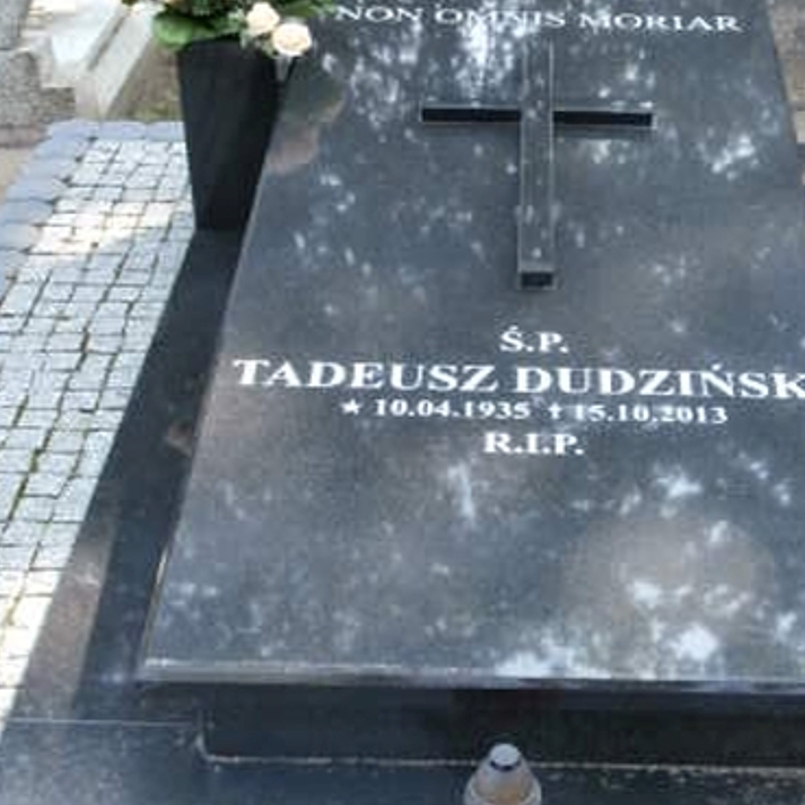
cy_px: 480
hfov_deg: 36.4
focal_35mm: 46
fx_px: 1210
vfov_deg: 36.7
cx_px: 541
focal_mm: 5.36
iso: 100
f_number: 3.5
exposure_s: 1/80
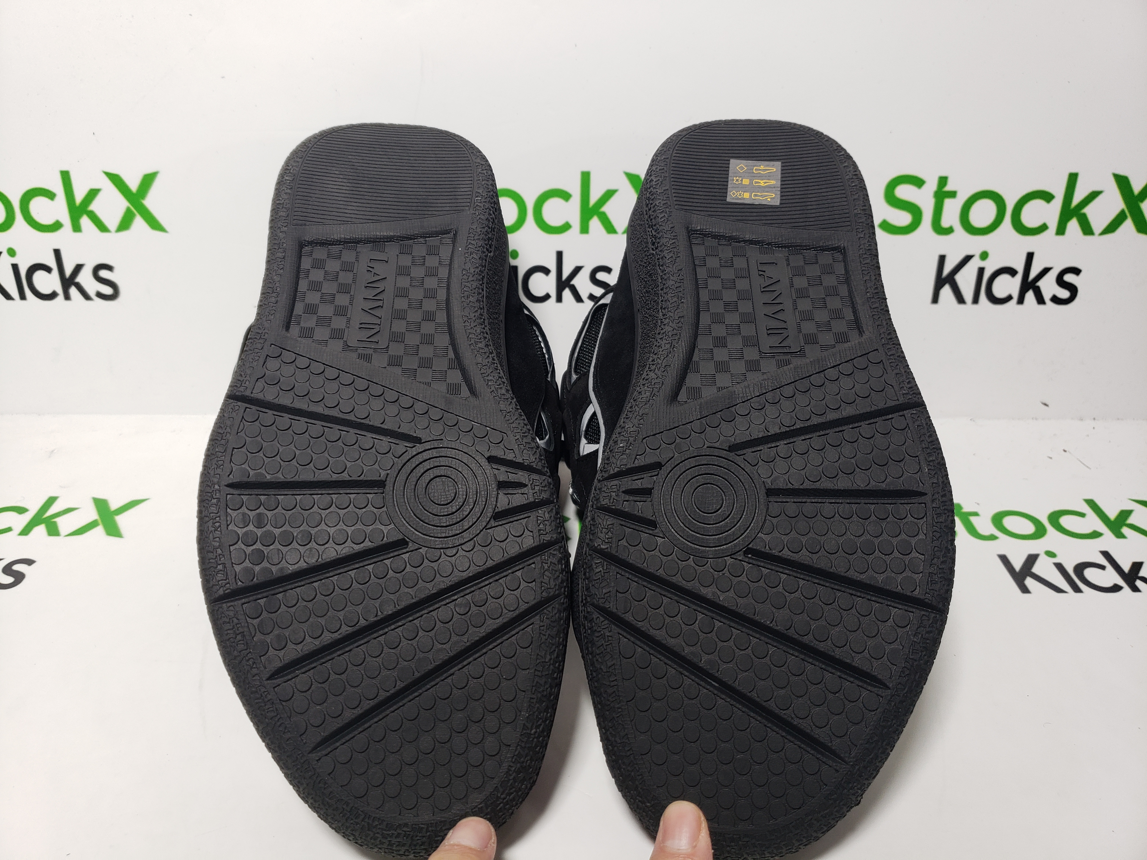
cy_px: 430
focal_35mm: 26
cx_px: 574
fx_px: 862
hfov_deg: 67.3
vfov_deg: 53.1
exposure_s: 1/291
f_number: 1.5
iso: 50
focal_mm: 4.3
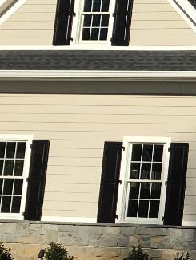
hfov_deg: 10.2
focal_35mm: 128
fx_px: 965
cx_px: 454
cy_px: 77
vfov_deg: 15.3
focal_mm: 4.15
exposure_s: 1/2404
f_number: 2.2
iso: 25
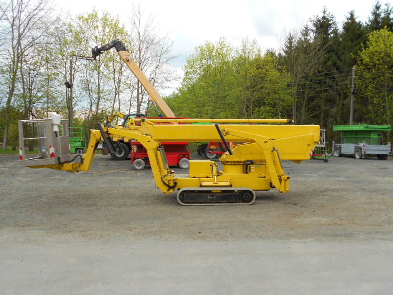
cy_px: 148
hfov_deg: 61.7
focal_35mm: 29
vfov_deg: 48.2
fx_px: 329
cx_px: 196
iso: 80
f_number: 3.4
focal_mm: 5.1
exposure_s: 1/250
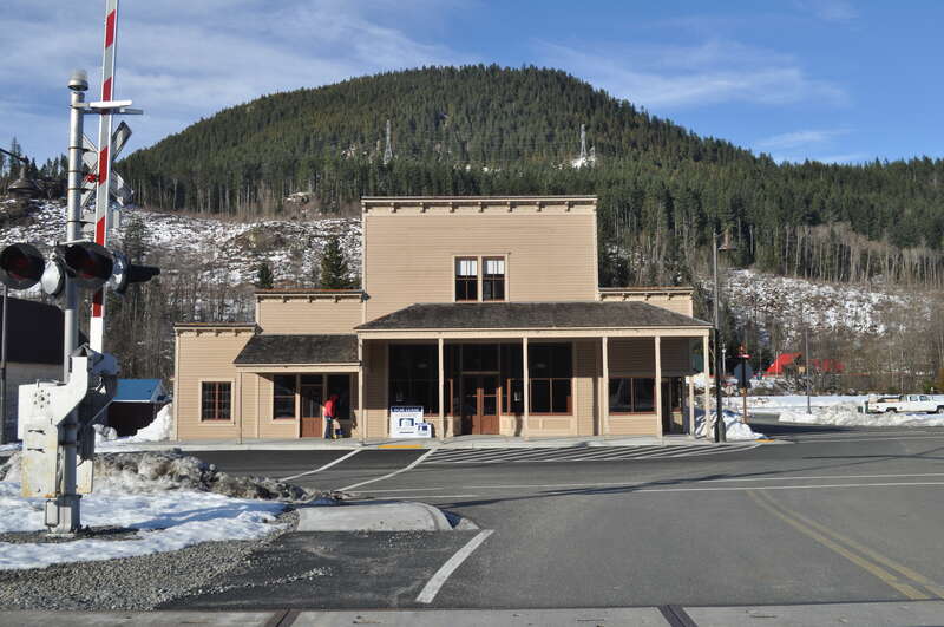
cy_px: 314
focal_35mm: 33
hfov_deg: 57.3
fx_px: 864
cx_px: 472
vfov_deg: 39.9
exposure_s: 1/400
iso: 200
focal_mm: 22
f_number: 10
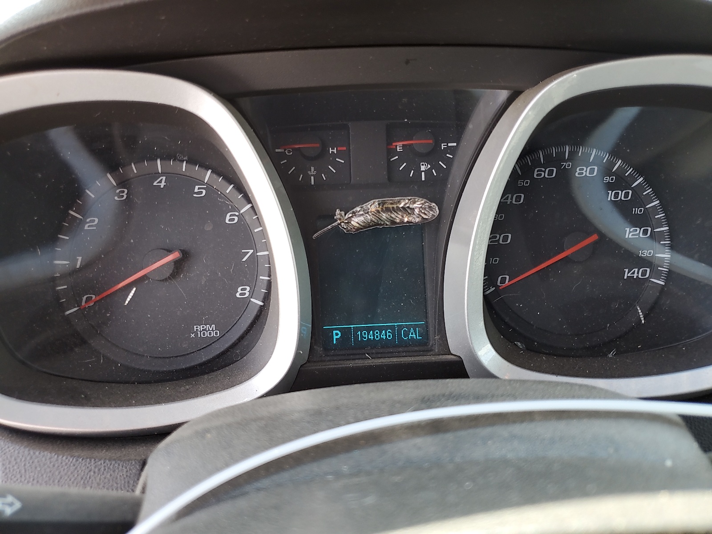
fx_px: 535
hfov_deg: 67.3
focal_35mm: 26
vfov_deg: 53.1
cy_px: 267
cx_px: 356
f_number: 1.5
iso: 50
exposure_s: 1/132
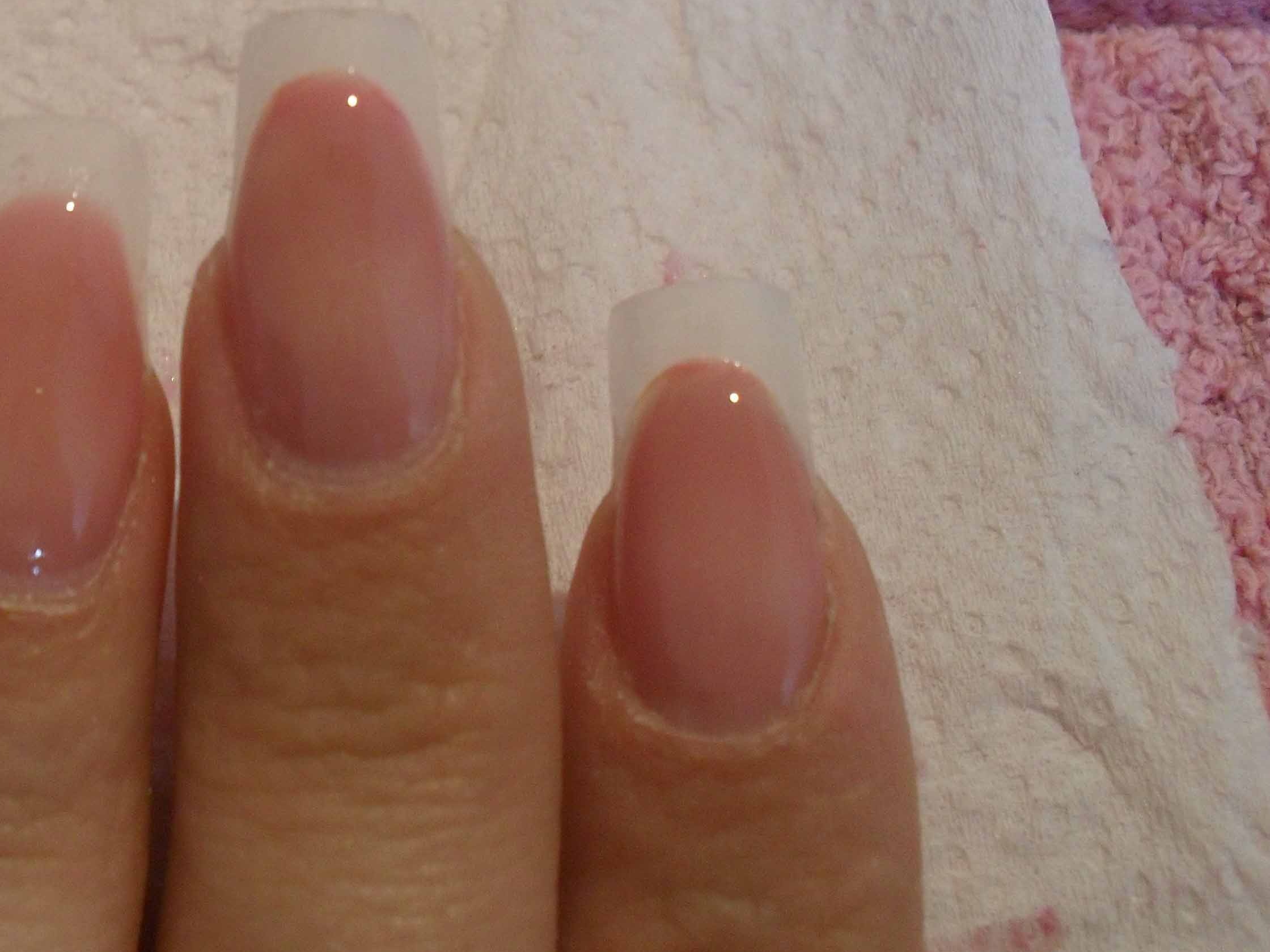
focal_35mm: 57
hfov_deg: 32.8
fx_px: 2091
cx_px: 245
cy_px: 402
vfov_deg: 25.6
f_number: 3.2
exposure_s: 1/20
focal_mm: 6.3
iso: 200
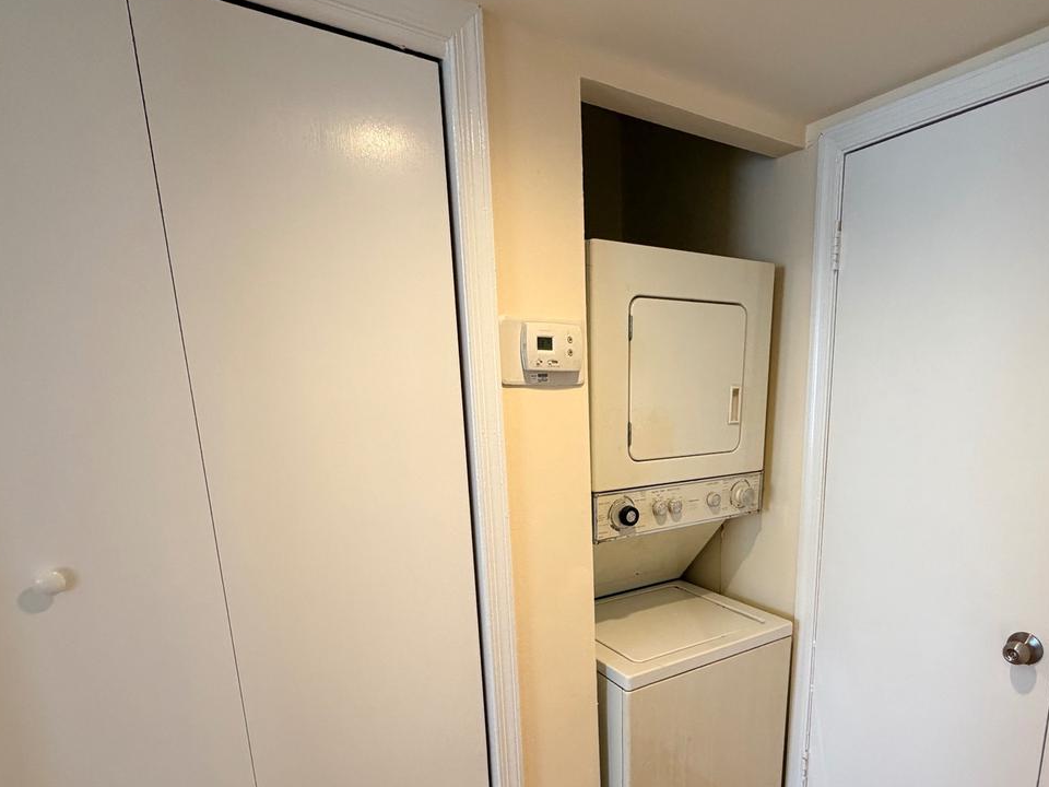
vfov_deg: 61.5
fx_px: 636
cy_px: 539
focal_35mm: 21
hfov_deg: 78.3
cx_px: 616
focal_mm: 2.22
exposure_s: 1/120
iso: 200
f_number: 2.2
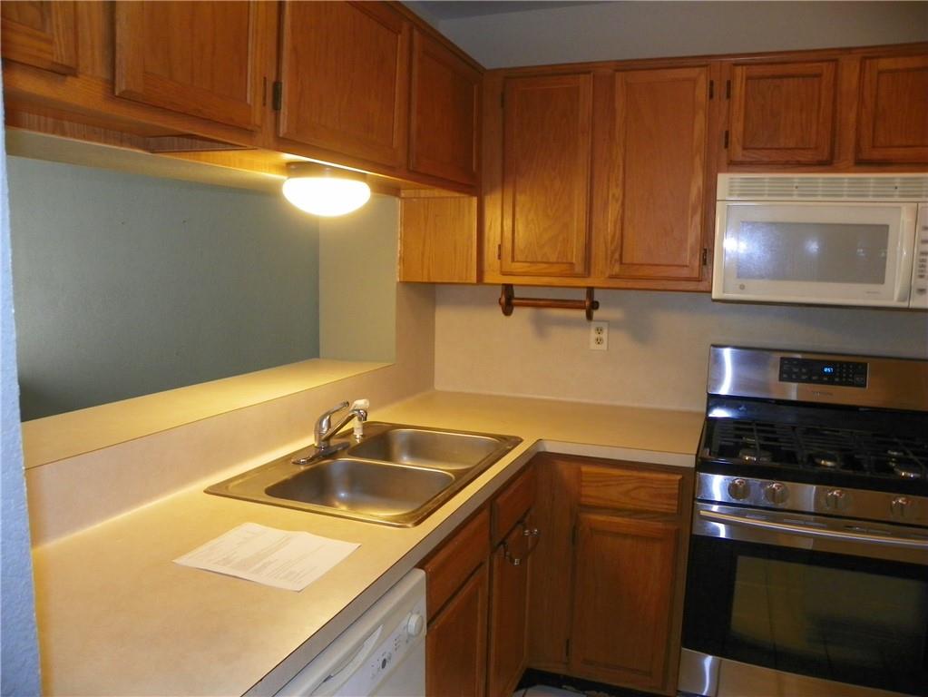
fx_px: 697
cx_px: 464
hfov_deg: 67.3
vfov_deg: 53.1
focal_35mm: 26
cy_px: 348
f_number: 2.8
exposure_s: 1/30
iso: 200
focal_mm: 4.6
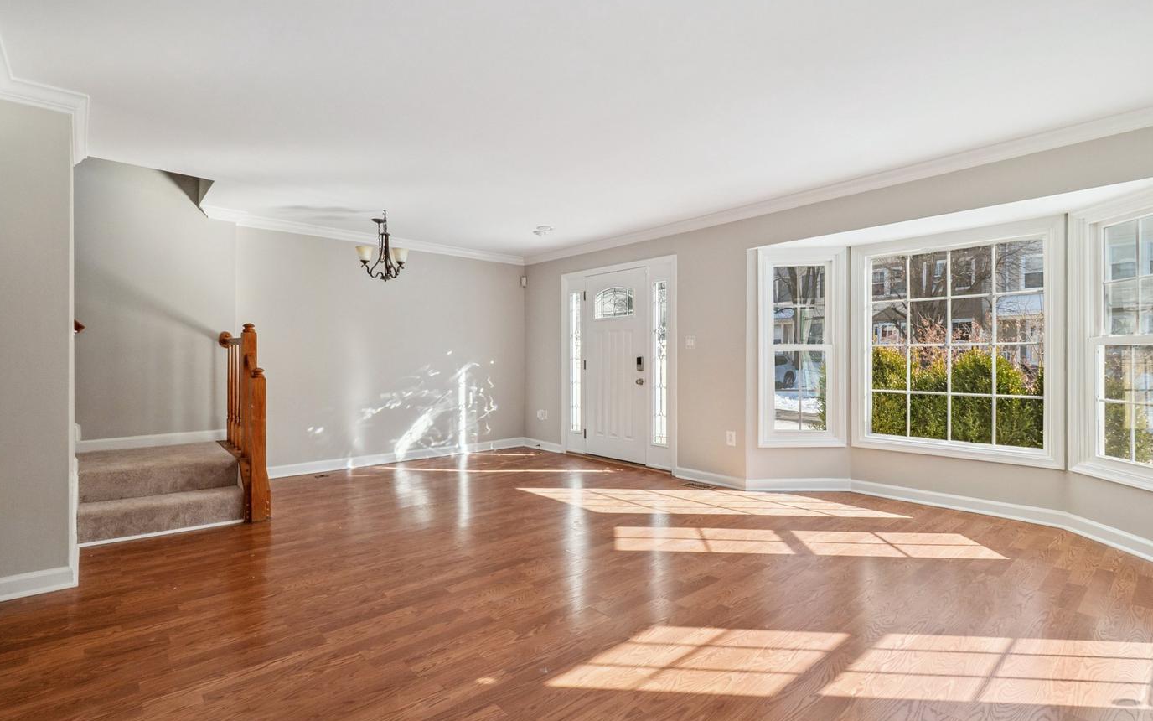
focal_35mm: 16
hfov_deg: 97.8
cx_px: 570
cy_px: 382
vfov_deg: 71.2
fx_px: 503
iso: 400
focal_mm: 10
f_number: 8
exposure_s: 1/500
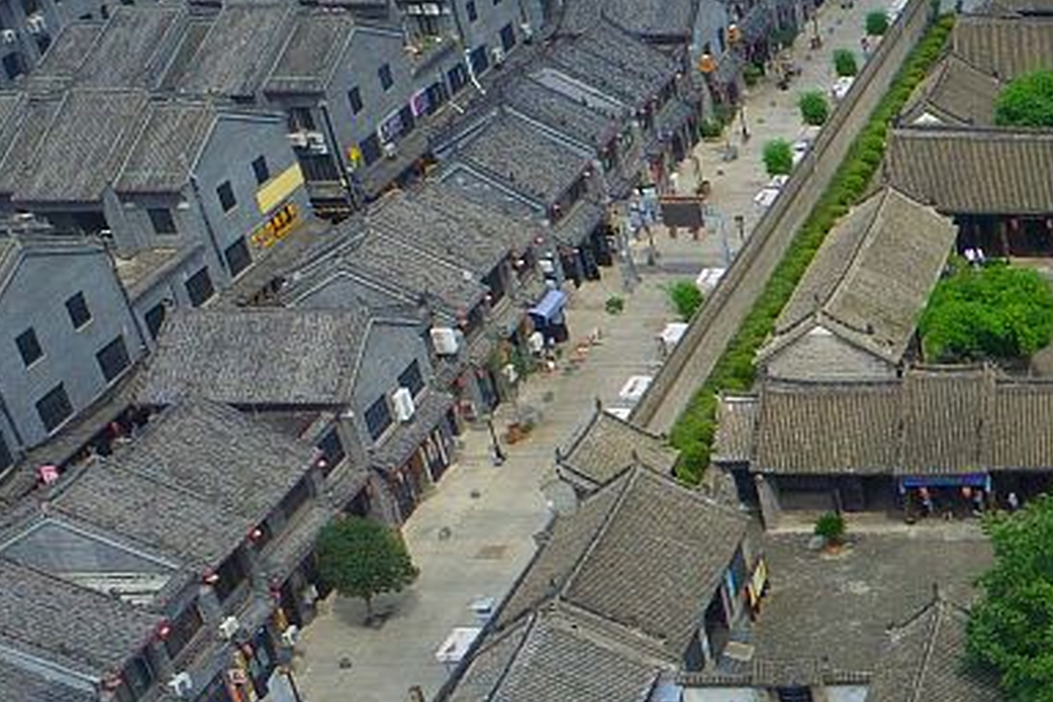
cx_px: 1409
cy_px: 559
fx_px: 1901
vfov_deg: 20.7
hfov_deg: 25.9
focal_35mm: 65
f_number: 2.8
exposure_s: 1/1019
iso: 100
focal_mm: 3.61
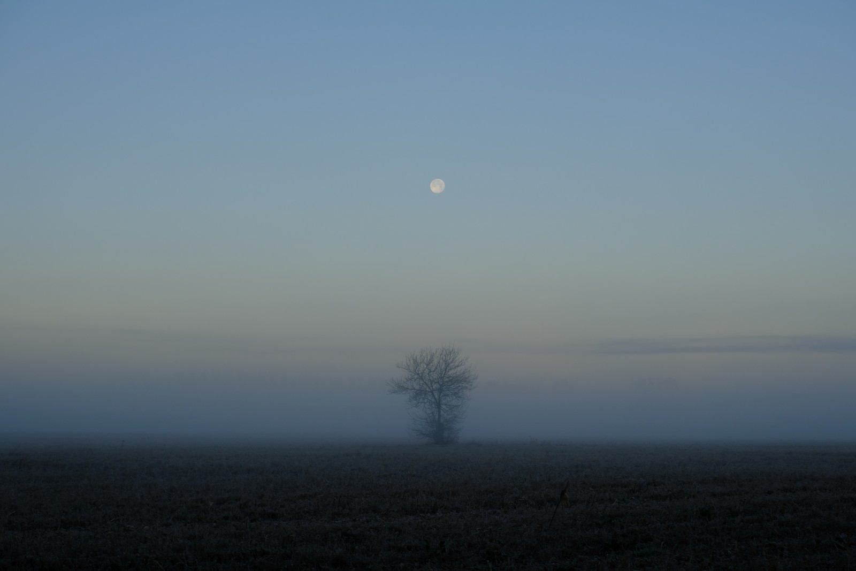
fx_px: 1498
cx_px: 428
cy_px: 286
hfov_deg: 31.9
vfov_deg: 21.6
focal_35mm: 63
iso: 160
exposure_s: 1/170
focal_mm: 42
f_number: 8
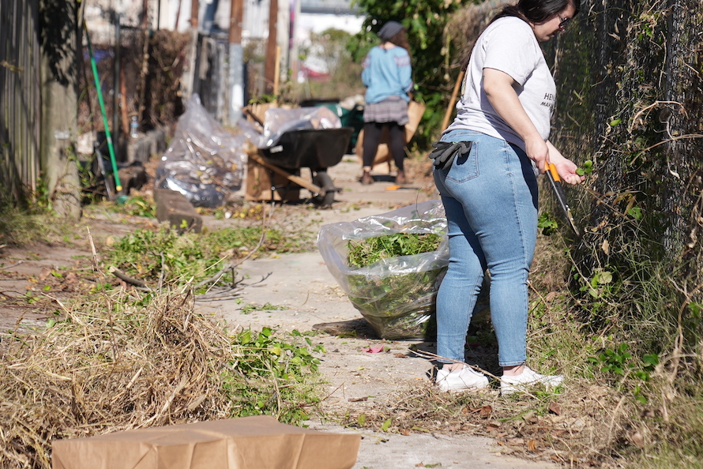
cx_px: 232
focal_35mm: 118
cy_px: 139
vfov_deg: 11.6
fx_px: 2305
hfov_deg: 17.3
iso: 80
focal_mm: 70
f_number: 2.8
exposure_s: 1/1600
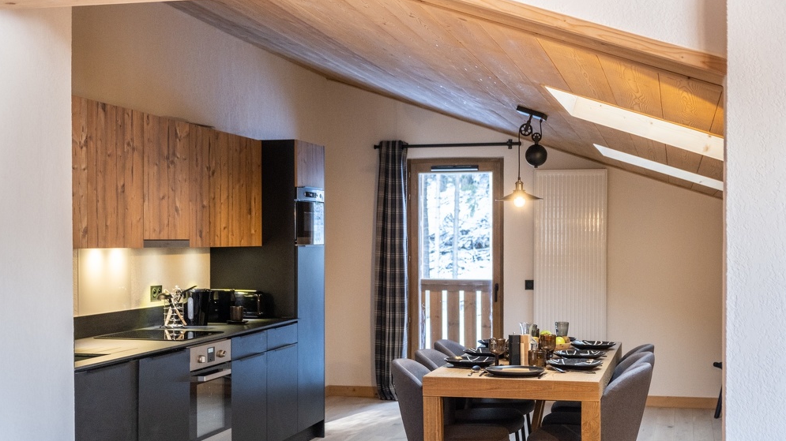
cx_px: 393
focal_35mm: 52
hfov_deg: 39.9
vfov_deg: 23.0
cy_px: 262
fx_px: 1083
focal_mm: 32.9
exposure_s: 1/80
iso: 800
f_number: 3.6
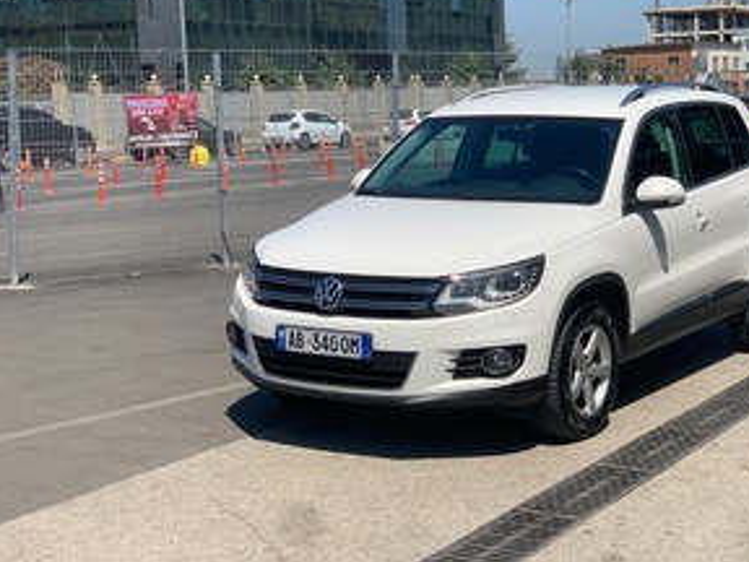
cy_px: 250
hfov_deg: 29.7
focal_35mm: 65
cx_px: 463
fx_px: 1406
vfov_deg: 22.6
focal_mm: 6
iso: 16
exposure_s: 1/1996
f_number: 2.4
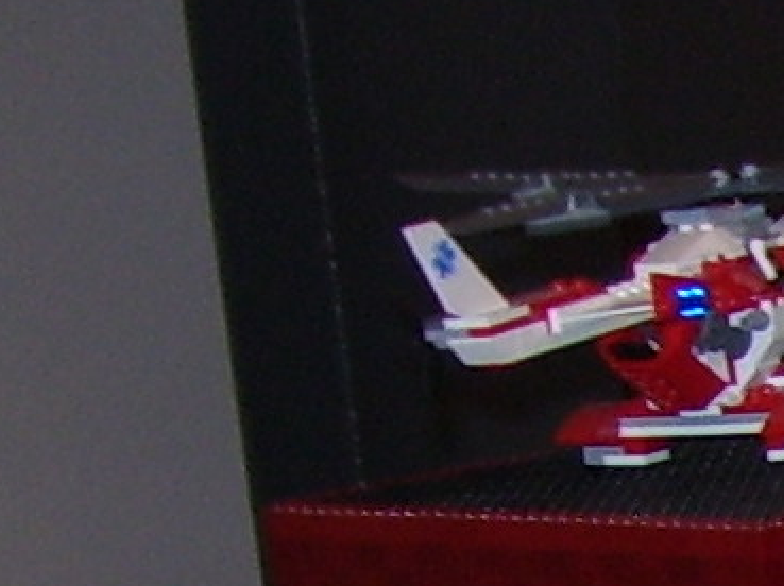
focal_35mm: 225
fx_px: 5091
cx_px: 2161
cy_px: 1331
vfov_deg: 6.3
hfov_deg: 7.9
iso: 80
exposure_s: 1/60
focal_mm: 6
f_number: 2.7
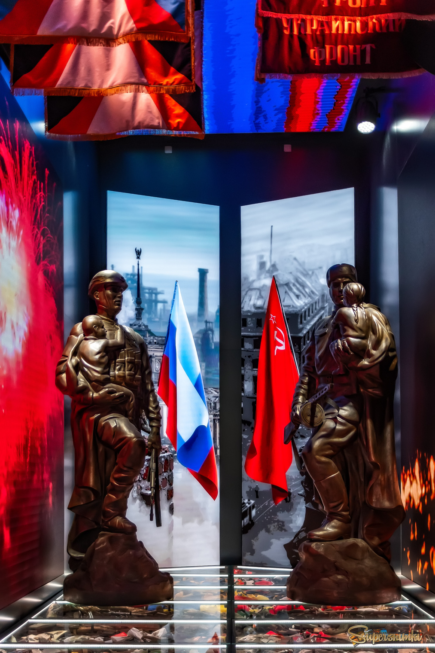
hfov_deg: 34.2
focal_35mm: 39
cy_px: 326
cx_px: 218
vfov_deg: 49.6
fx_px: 707
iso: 1600
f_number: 3.2
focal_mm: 26
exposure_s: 1/500
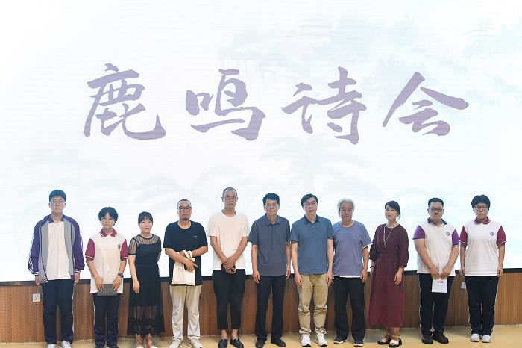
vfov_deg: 18.9
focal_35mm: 72
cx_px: 261
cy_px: 174
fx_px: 1043
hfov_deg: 28.1
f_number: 5.6
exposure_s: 1/400
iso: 3200
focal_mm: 72
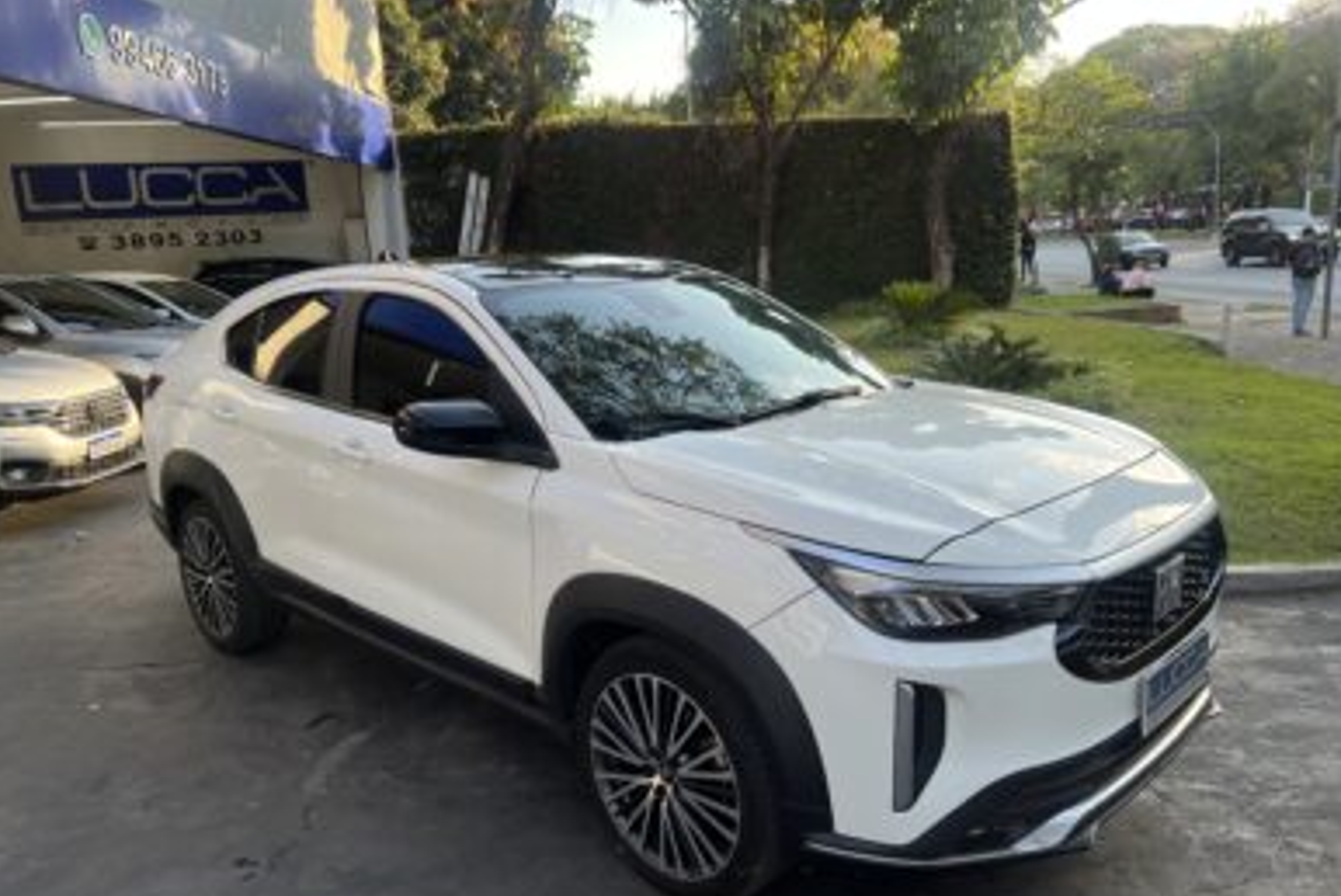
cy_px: 462
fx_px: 1044
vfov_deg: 46.5
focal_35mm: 28
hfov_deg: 65.4
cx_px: 660
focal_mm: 5.7
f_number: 1.5
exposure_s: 1/431
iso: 50
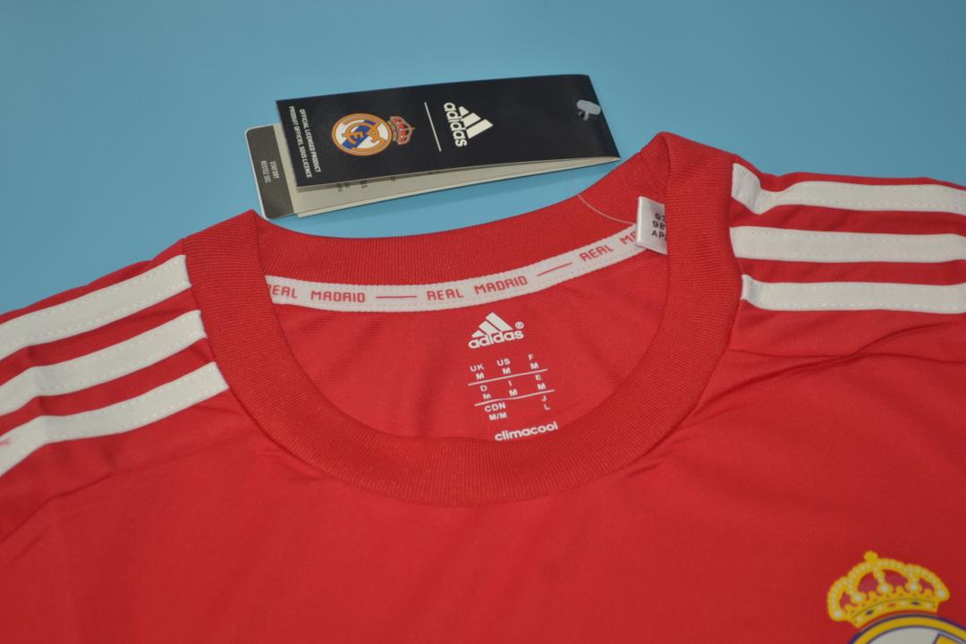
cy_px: 322
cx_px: 483
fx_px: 2214
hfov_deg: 24.6
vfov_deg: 16.6
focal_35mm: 82
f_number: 5.6
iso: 200
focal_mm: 55
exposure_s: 1/200
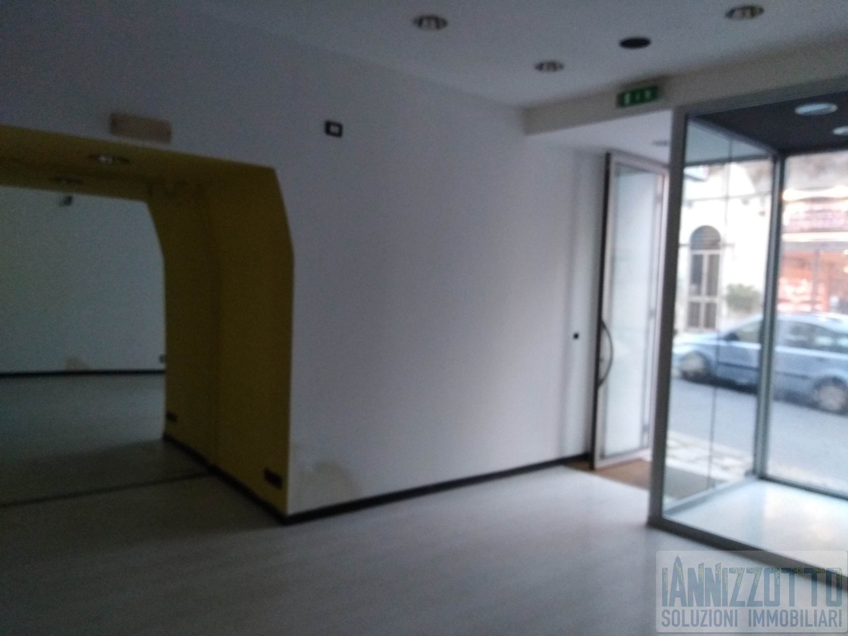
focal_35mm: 26
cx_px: 424
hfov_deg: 67.3
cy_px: 318
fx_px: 637
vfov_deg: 53.1
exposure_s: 1/20
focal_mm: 3.46
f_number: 2.2
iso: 462
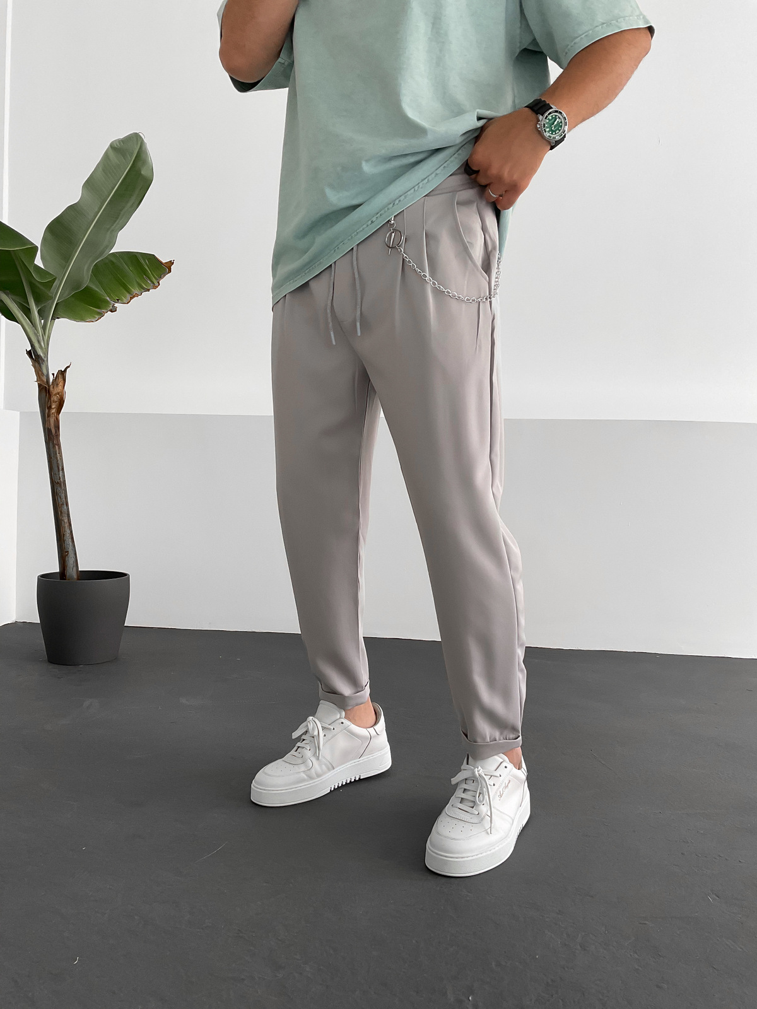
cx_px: 378
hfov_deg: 48.2
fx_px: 846
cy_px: 504
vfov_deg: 61.7
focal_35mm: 29
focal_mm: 3
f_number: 1.8
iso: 50
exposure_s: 1/120
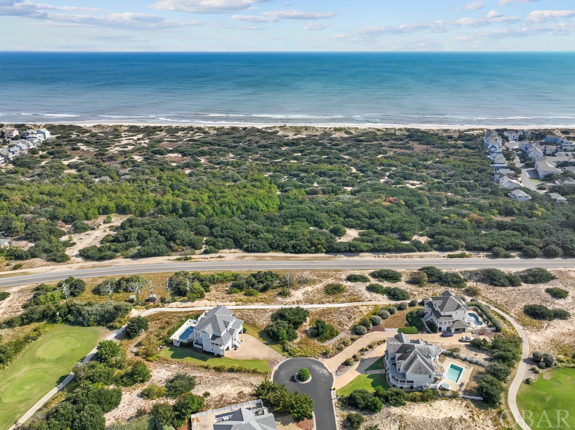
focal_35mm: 24
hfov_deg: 71.6
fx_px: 398
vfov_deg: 56.8
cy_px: 215
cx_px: 288
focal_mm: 12.29
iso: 130
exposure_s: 1/2500
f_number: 2.8
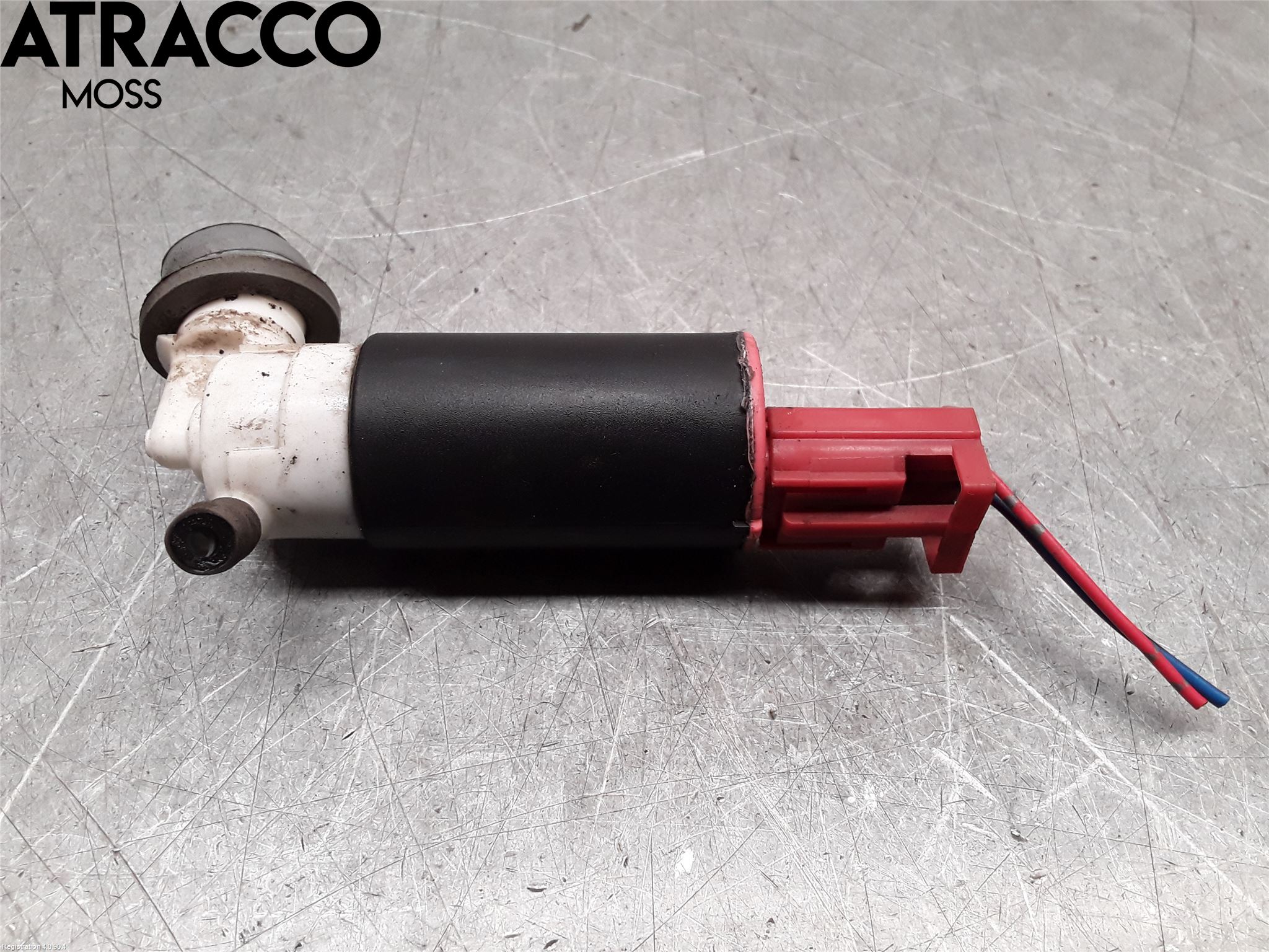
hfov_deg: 63.4
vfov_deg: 49.7
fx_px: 1026
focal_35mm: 28
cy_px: 476
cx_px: 634
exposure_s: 1/100
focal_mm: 2.91
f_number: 1.9
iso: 80
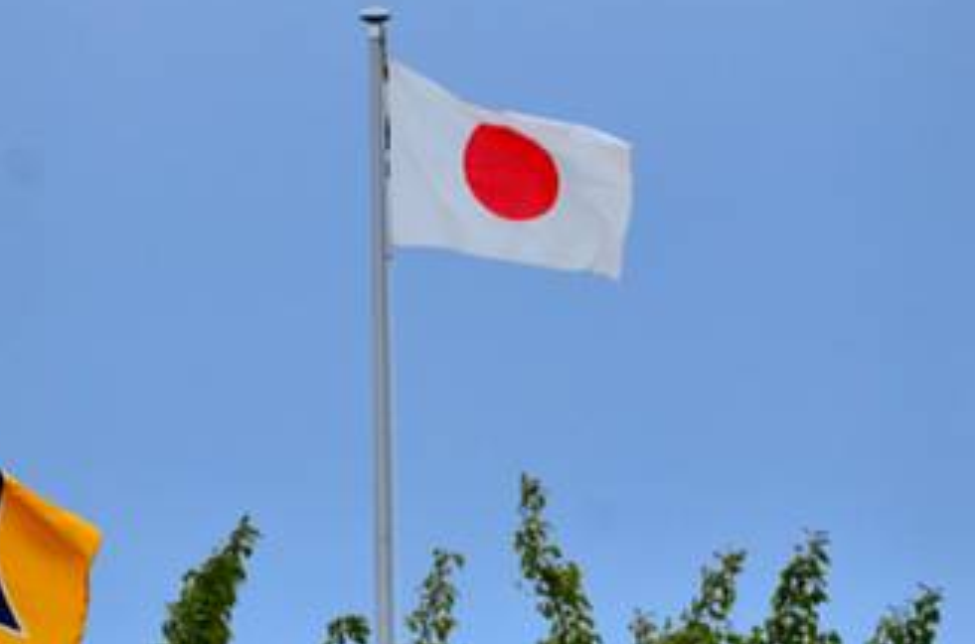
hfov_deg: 1.9
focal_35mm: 1102
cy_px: 295
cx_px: 426
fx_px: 29760
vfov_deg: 1.2
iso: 800
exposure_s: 1/2000
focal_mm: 300
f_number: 7.1
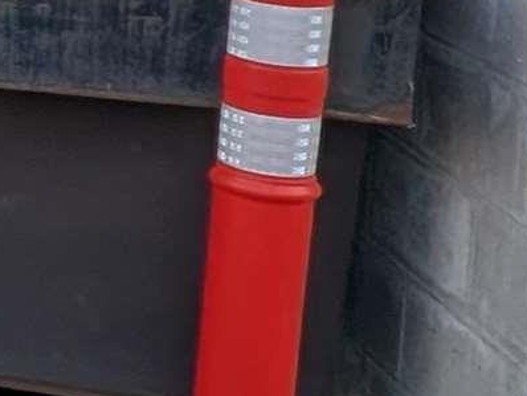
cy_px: -180
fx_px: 1523
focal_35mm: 100
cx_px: -1243
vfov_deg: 14.0
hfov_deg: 10.1
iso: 50
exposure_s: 1/317
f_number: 2.2
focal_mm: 1.95
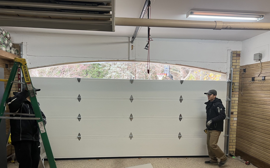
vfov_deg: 44.3
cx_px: 136
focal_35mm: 28
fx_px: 206
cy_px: 101
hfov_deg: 66.5
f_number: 1.5
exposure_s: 1/60
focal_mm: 5.7
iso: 125
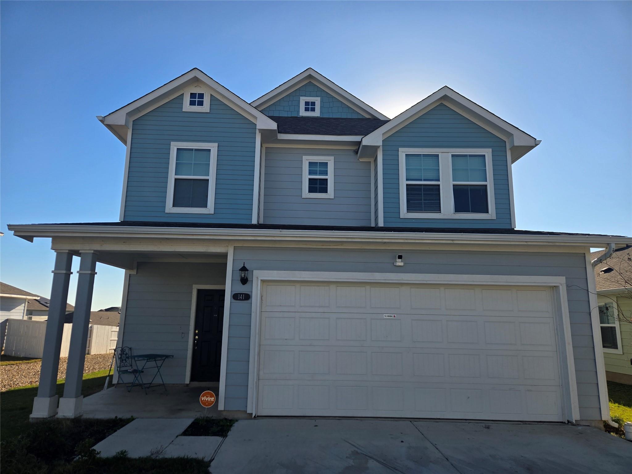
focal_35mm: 23
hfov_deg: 73.9
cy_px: 237
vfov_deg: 58.9
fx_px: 420
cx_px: 316
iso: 25
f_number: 1.8
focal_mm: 5.4
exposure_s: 1/1641
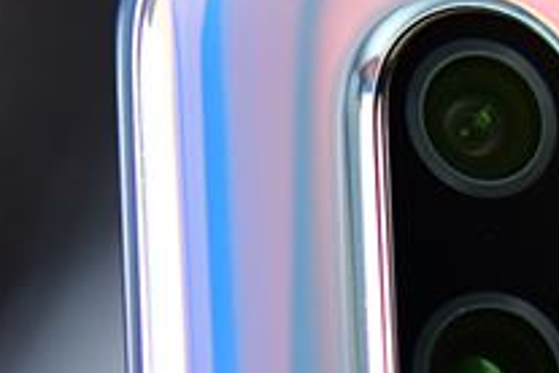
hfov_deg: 4.7
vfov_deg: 3.1
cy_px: 669
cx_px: 489
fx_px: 6754
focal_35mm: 435
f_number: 3
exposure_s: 1/100
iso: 800
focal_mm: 60
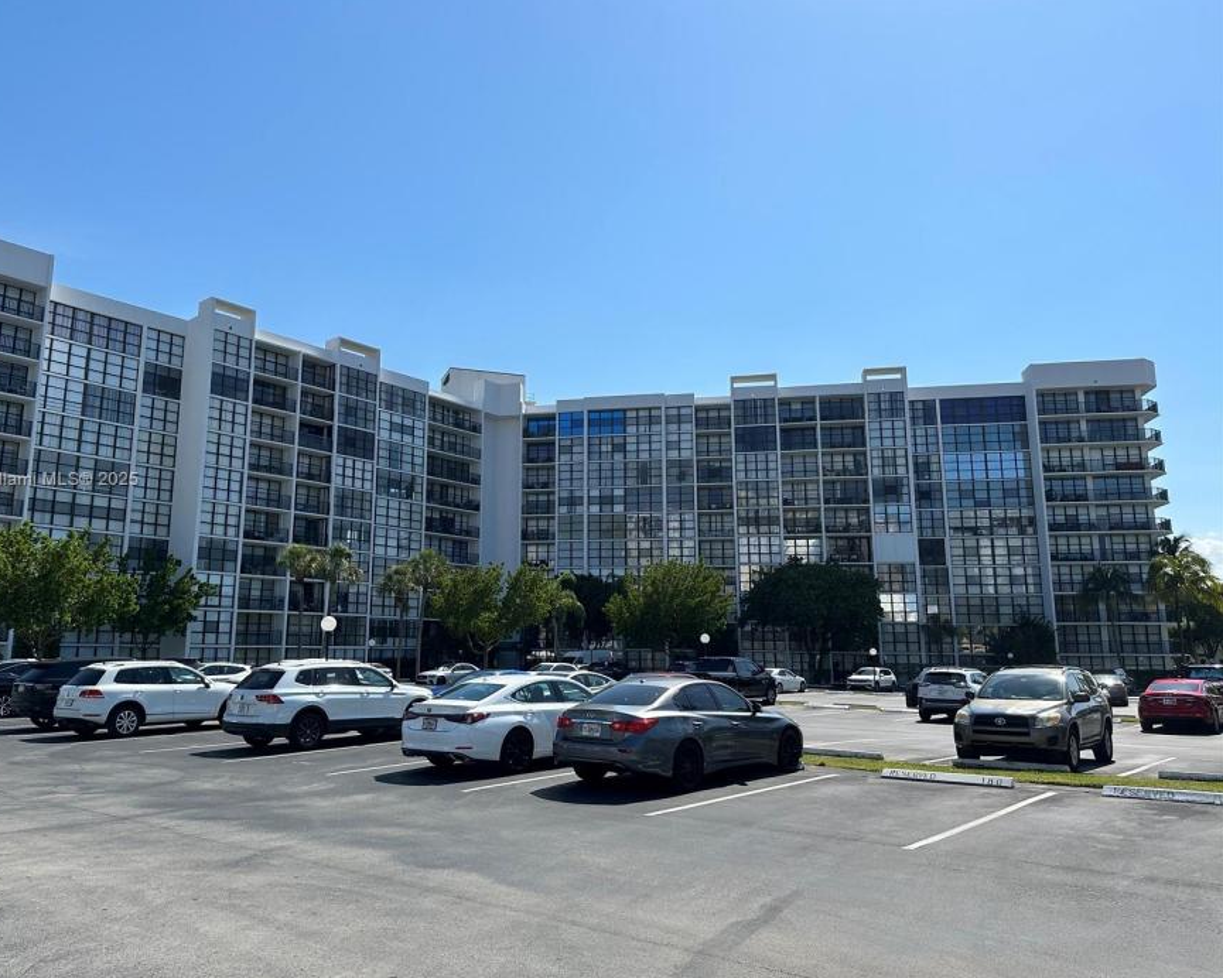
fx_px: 941
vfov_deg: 54.9
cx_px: 546
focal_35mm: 26
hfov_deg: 65.9
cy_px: 481
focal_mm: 6.86
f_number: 1.78
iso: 80
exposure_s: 1/7042
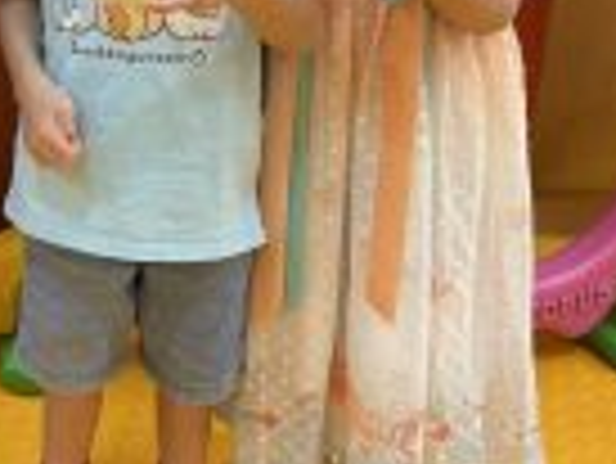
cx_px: -108
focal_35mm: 76
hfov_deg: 23.6
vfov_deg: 18.9
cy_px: 0
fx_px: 1354
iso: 100
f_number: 1.6
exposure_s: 1/100
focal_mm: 4.2
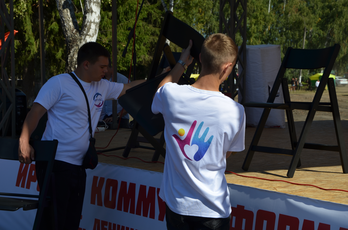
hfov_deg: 23.4
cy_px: 115
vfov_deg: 15.6
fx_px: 839
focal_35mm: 87
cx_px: 174
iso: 100
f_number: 9
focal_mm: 58
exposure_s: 1/320
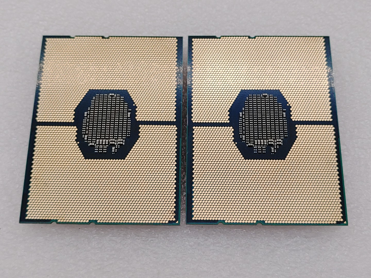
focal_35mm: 46
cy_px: 139
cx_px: 186
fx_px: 493
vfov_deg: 31.5
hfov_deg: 41.2
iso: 50
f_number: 1.8
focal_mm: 4.36
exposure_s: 1/164
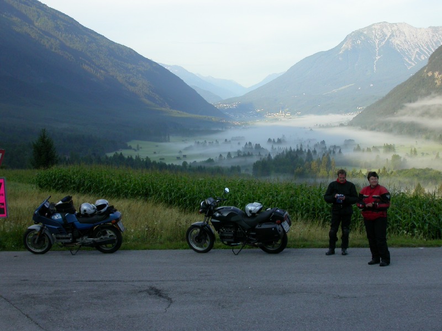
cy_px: 166
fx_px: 881
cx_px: 221
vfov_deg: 21.3
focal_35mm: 69
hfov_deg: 28.2
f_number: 6.7
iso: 100
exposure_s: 1/126
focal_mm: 14.4
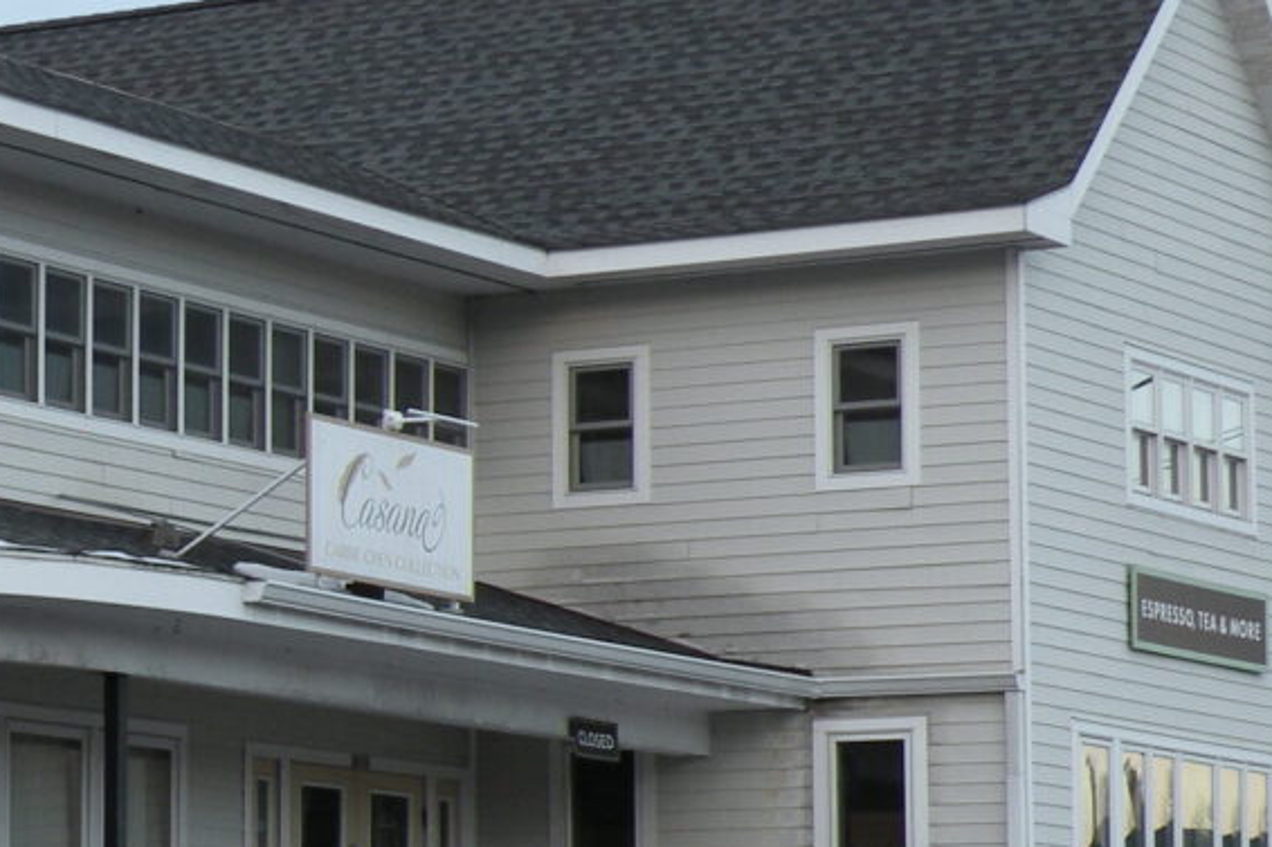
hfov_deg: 12.8
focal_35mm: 158
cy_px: 573
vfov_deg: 8.7
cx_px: -137
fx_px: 5581
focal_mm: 9.8
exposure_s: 1/60
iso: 76
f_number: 3.5
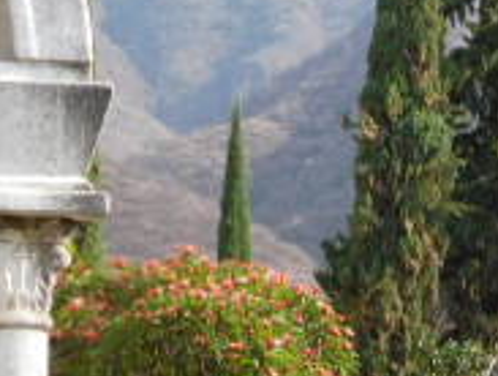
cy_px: 572
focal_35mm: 157
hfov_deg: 12.5
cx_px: 384
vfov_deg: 9.2
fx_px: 2263
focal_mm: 8
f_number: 4
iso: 125
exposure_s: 1/400
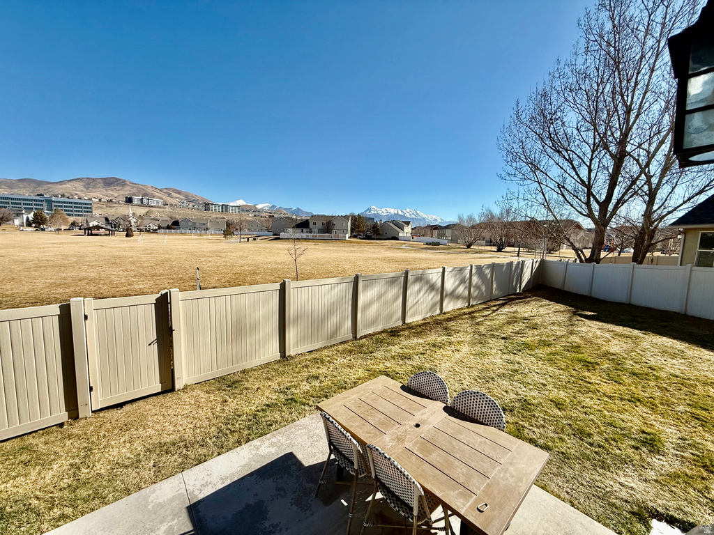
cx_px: 357
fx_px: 289
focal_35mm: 14
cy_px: 268
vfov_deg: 85.7
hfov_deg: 102.1
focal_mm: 2.22
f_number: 2.2
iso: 50
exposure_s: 1/2320
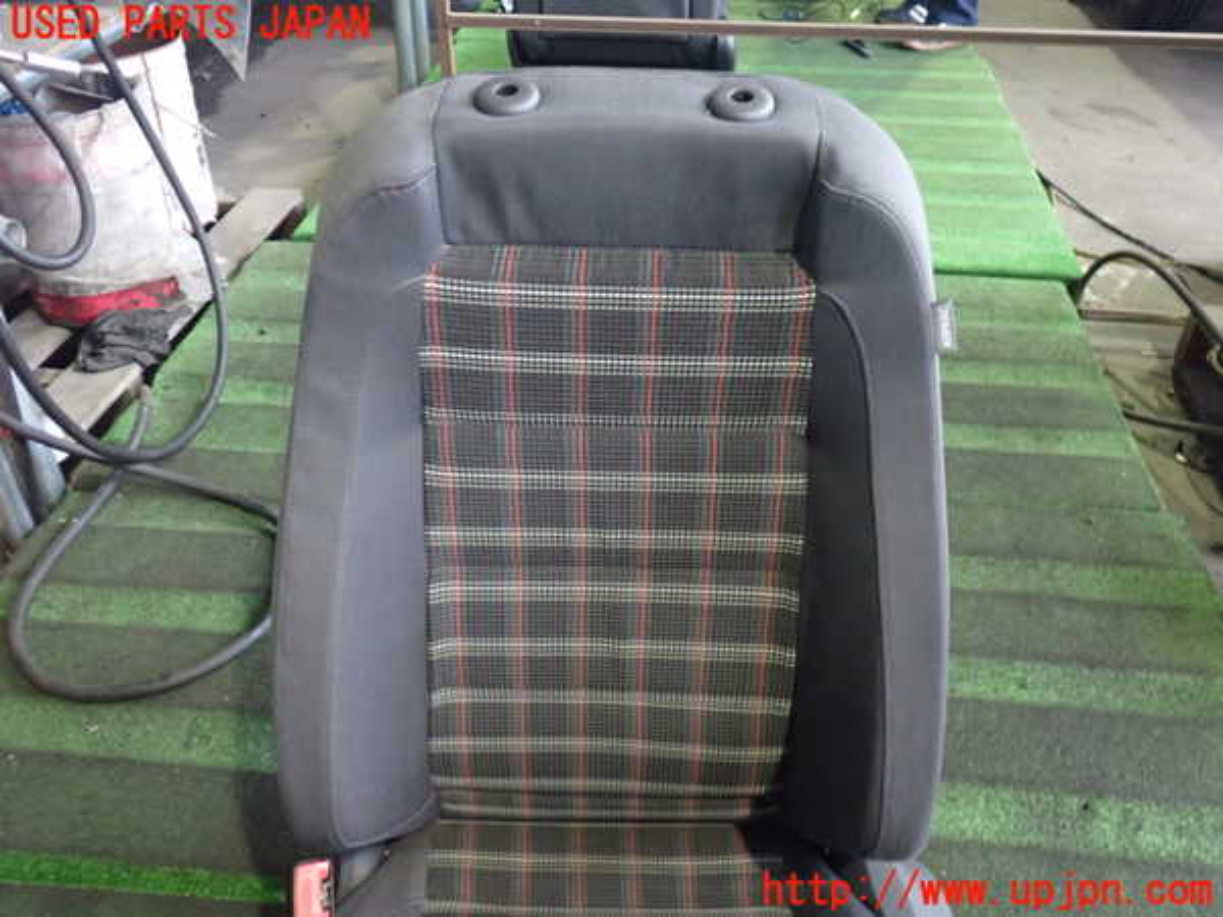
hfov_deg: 60.0
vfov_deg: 46.8
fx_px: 1060
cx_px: 612
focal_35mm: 30
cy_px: 458
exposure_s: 1/30
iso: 640
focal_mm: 5.4
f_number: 2.3
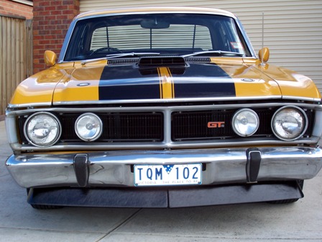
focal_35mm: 66
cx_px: 161
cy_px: 121
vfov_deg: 22.3
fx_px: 614
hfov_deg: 29.4
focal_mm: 10.8
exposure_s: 1/180
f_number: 4
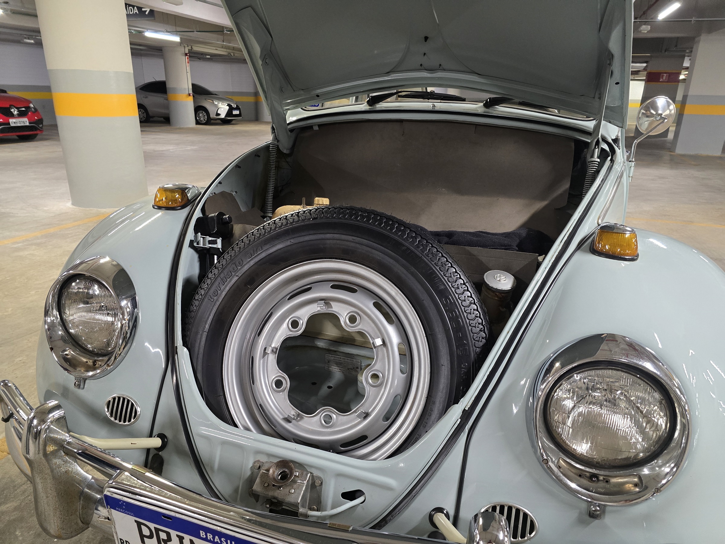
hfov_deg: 73.9
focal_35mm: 23
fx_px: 482
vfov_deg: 58.9
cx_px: 362
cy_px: 272
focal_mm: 6.3
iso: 1000
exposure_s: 1/60
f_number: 1.7
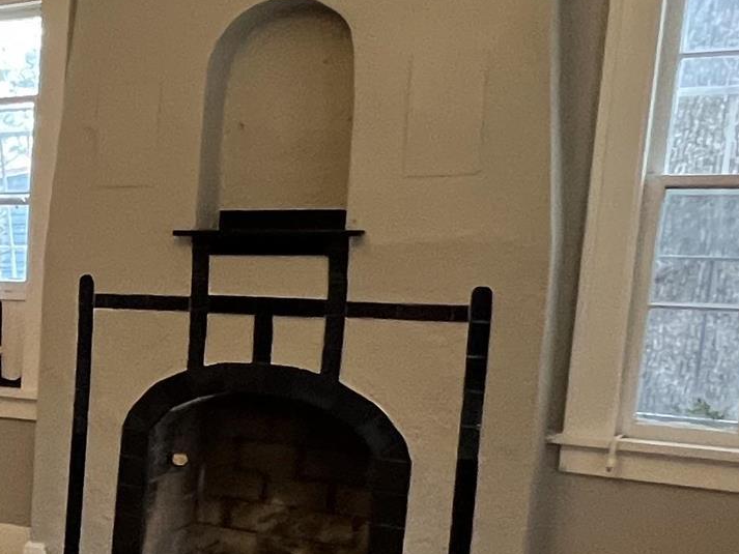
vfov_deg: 25.8
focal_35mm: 56
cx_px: -290
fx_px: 1196
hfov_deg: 27.1
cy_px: 418
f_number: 1.8
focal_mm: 1.57
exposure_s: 1/60
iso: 320
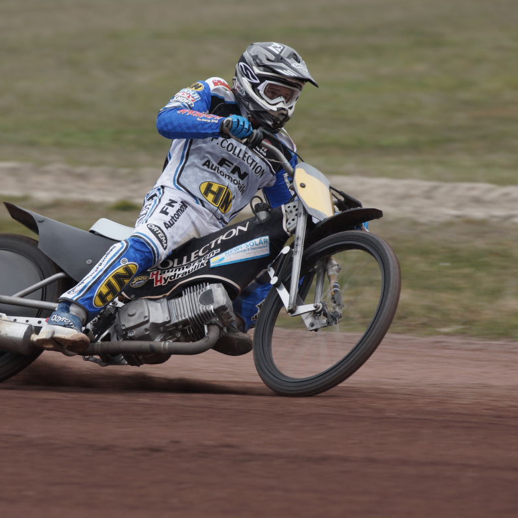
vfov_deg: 3.0
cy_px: 266
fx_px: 10040
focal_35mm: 593
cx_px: 206
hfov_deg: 3.0
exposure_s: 1/400
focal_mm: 300
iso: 200
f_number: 5.6
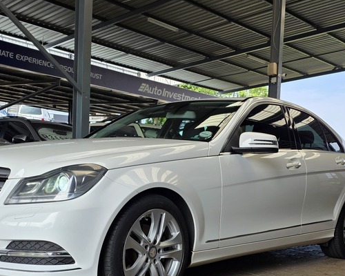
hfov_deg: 40.2
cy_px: 196
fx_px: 470
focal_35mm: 46
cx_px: 144
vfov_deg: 32.3
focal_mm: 6.25
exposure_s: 1/2296
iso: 80
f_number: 1.7
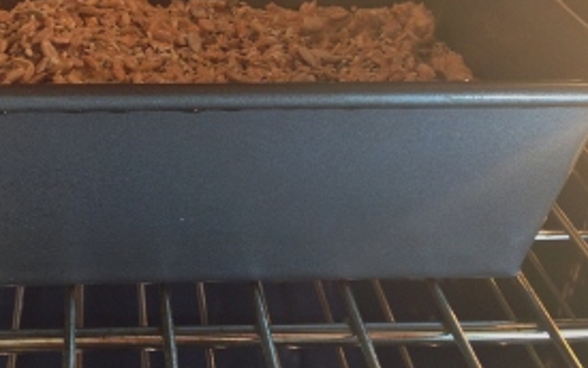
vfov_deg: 20.9
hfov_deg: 33.0
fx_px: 978
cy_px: 47
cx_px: 165
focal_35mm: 61
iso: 80
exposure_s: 1/20
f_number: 2.4
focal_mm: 4.12
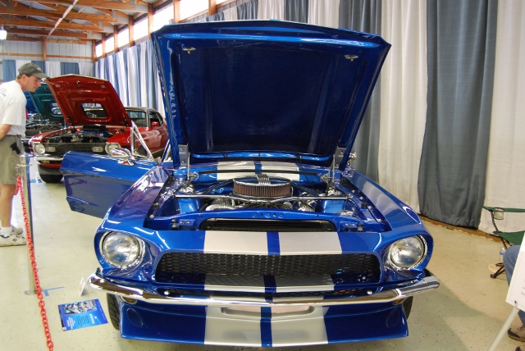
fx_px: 482
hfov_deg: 57.2
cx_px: 262
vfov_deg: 40.0
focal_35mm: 33
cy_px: 176
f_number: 3.8
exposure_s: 1/30
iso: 800
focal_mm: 22
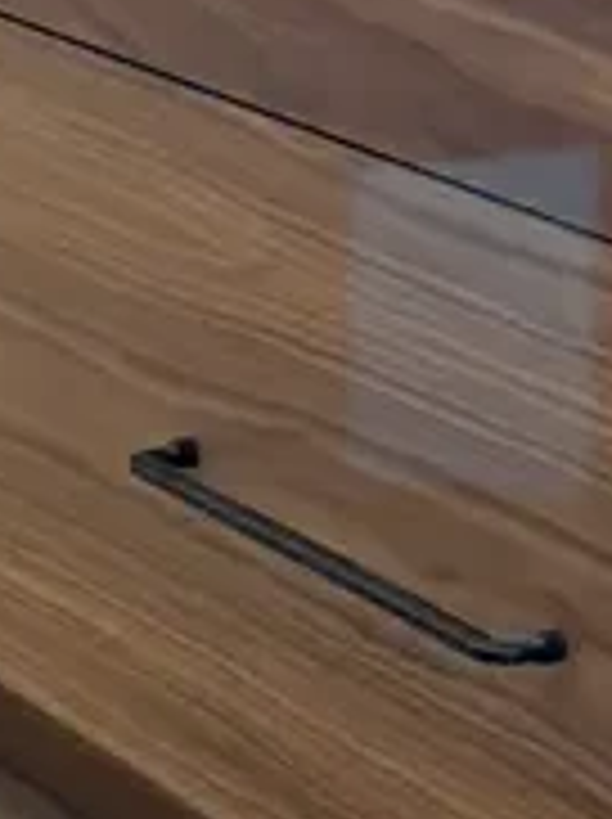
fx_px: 4489
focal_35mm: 190
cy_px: -540
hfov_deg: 7.7
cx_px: 886
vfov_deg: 10.0
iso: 400
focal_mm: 6.76
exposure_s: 1/60
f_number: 1.78
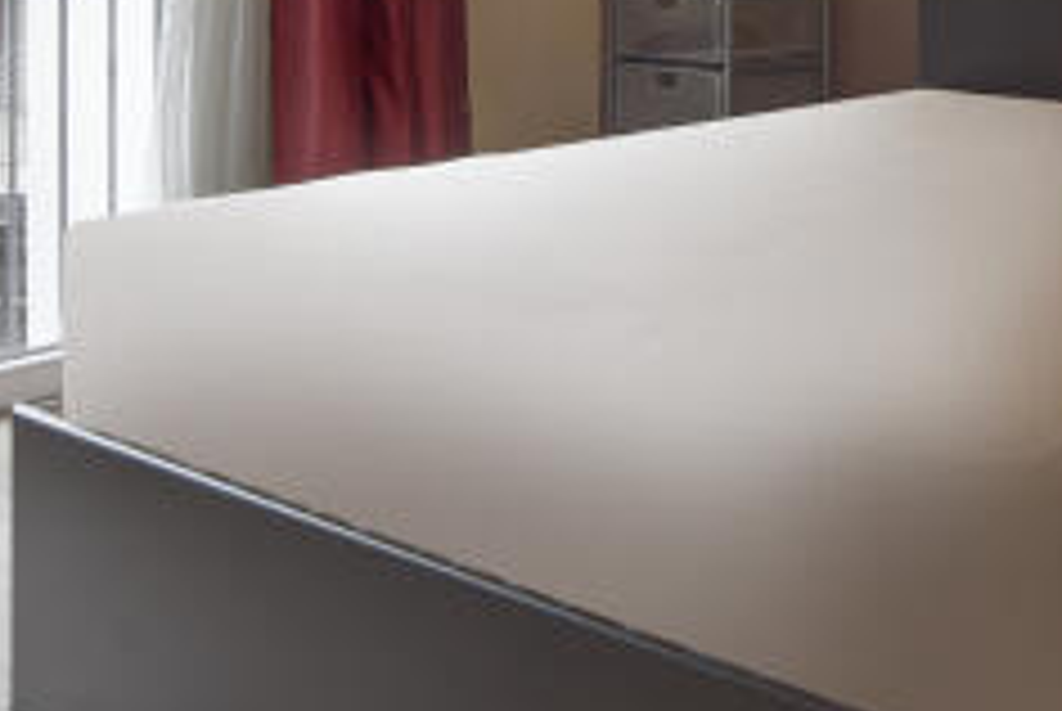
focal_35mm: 52
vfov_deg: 24.5
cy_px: -43
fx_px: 1536
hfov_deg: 36.9
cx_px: 842
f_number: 10
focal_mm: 12
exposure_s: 1/1.25
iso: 50
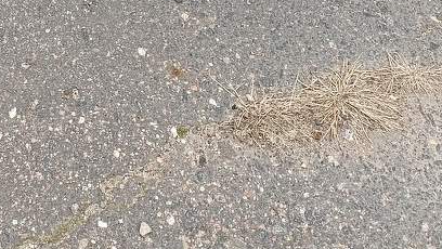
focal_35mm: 86
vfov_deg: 11.9
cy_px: -313
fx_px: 1008
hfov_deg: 24.0
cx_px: 39
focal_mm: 6.14
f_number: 1.6
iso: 125
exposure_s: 1/100
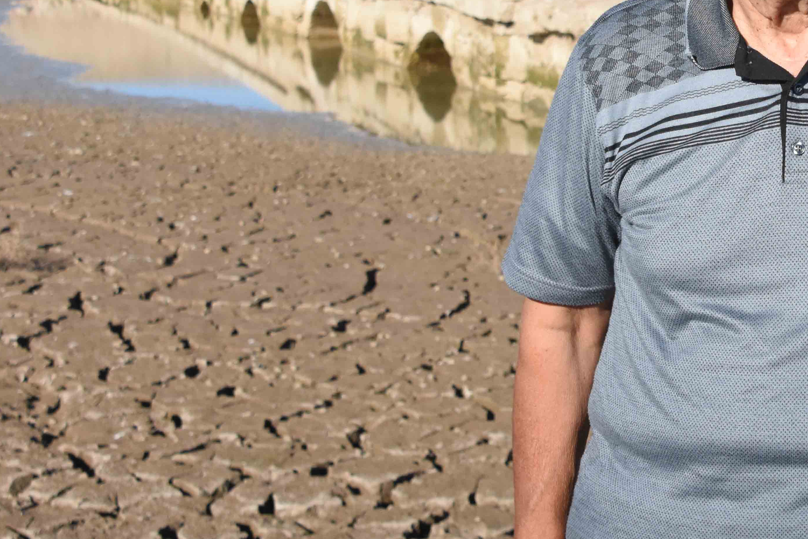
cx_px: 807
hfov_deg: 19.1
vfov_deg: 13.1
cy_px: 71
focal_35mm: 104
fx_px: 2334
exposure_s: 1/8000
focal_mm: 32
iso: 1250
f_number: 5.6
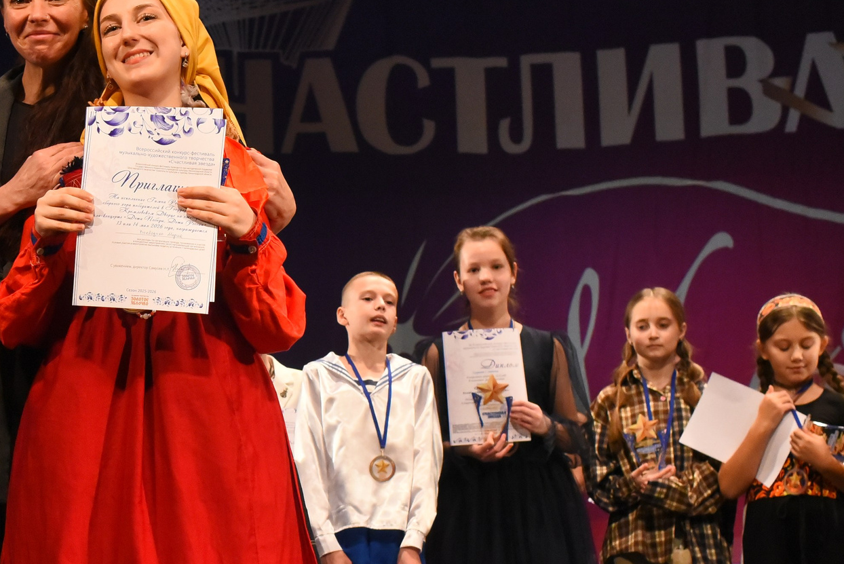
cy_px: 432
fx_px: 1689
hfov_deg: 27.2
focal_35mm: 72
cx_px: 103
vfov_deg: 18.8
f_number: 6.3
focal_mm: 35
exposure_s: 1/250
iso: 5000
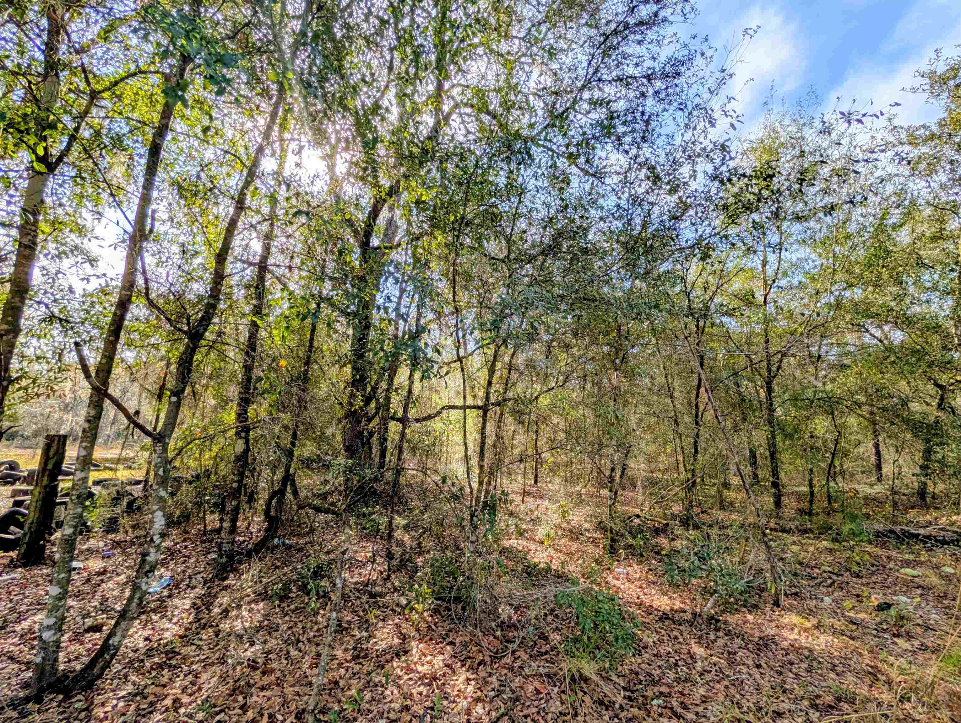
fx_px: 334
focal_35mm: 12
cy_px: 362
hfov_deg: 110.5
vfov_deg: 94.6
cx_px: 480
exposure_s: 1/2439
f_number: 1.7
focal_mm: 2.02
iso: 47
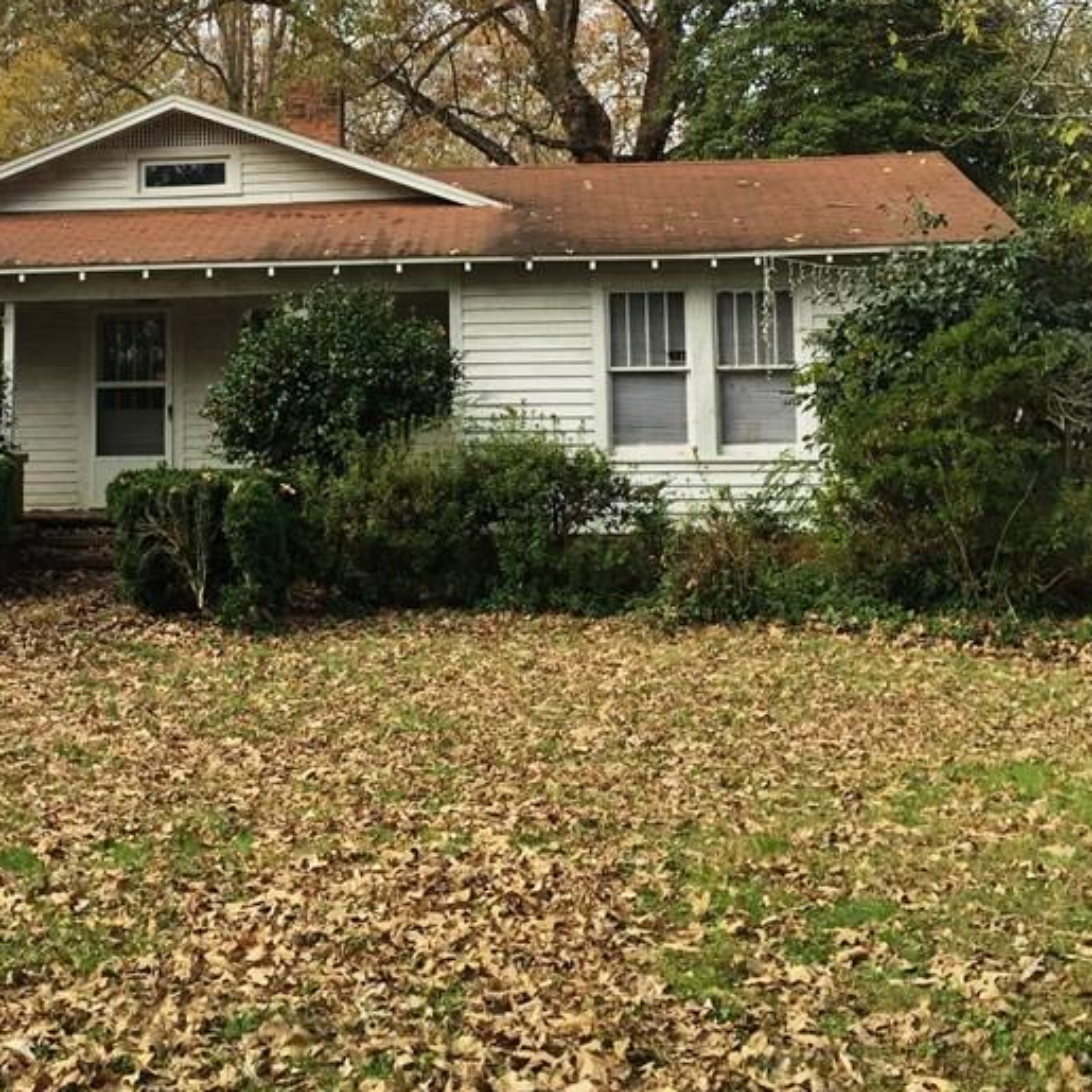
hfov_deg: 33.1
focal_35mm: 51
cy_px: 282
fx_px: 1820
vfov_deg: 32.8
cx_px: 360
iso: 32
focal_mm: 4.15
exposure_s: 1/706
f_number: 2.2
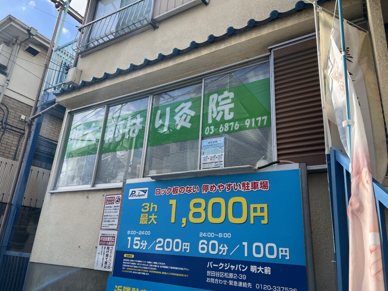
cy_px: 146
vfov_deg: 53.1
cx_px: 194
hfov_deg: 67.3
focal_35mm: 26
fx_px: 291
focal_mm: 5.7
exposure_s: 1/1838
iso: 50
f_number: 1.5
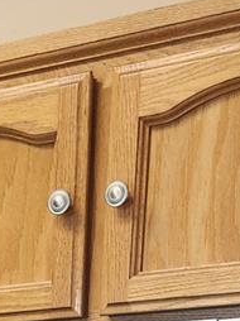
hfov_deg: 10.3
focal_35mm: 136
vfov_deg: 12.1
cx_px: -193
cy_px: 732
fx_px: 1259
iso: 400
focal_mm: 5.4
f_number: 1.8
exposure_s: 1/120
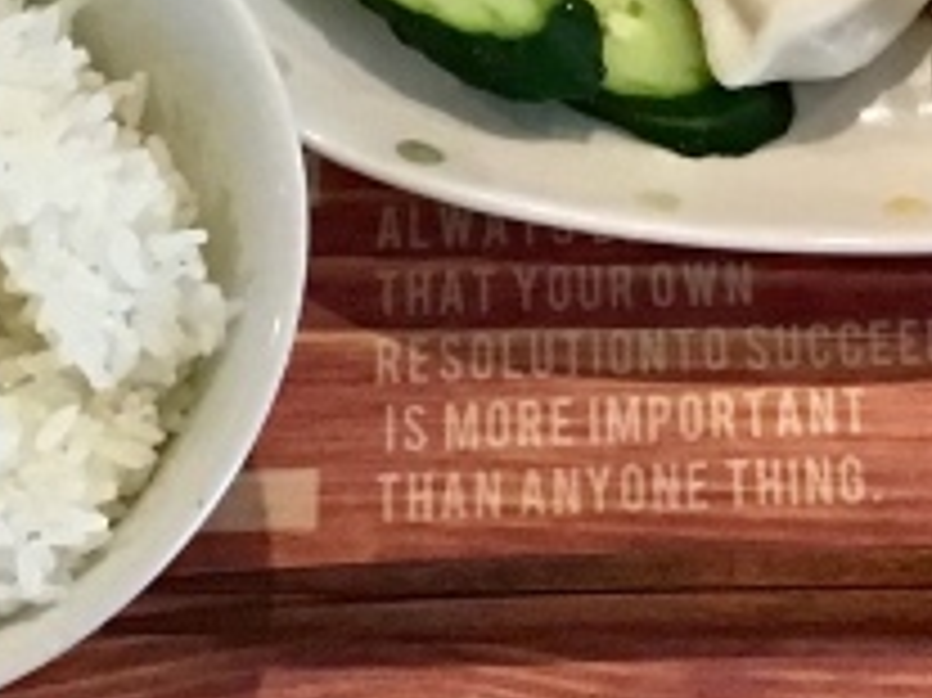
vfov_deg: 12.1
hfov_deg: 16.4
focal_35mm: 120
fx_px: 3229
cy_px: -144
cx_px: 653
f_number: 2.4
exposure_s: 1/30
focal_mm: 3.3
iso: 200
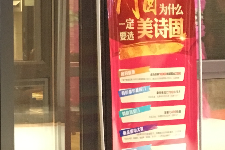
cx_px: -233
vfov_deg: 11.0
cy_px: -11
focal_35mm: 123
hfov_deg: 13.9
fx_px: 769
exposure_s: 1/25
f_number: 2.2
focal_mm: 4.15
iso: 200
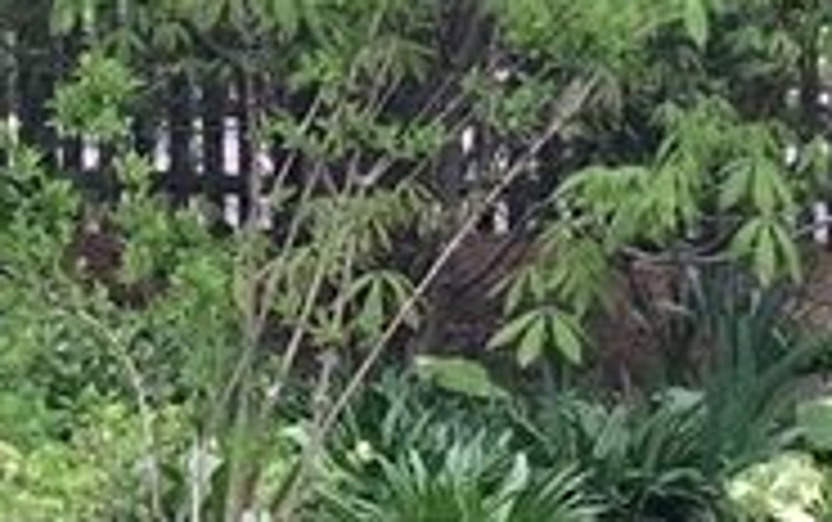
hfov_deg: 12.3
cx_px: 342
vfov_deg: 7.7
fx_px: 3858
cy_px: 243
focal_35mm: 170
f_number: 2.2
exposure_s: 1/120
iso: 40
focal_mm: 4.15
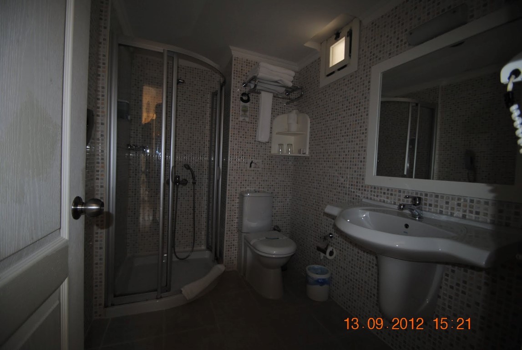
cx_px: 261
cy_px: 175
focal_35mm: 15
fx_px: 218
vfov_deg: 77.5
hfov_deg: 100.3
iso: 200
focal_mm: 10
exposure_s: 1/60
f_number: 3.5
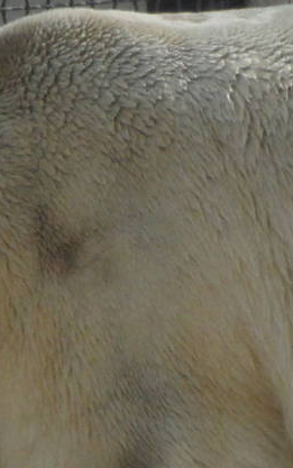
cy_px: 477
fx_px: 17115
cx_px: 318
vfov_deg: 1.6
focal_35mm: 1341
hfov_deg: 1.0
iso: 200
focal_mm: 53.3
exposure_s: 1/1000
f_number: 5.6
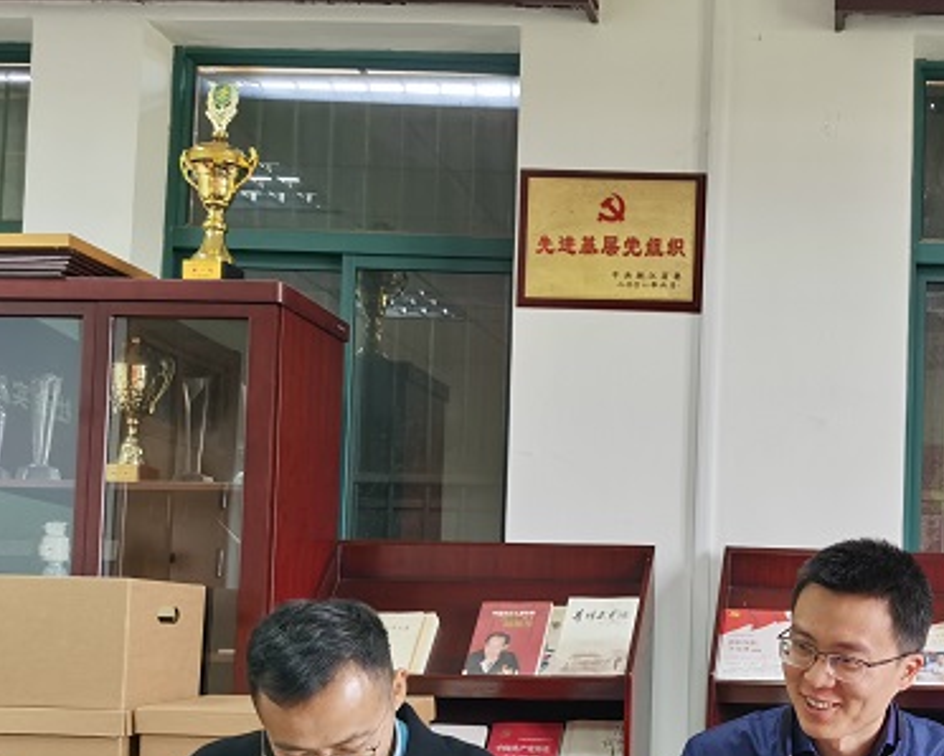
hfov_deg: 34.5
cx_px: 858
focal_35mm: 51
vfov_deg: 29.2
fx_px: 1426
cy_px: 583
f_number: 1.6
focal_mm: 5.56
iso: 200
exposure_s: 1/100
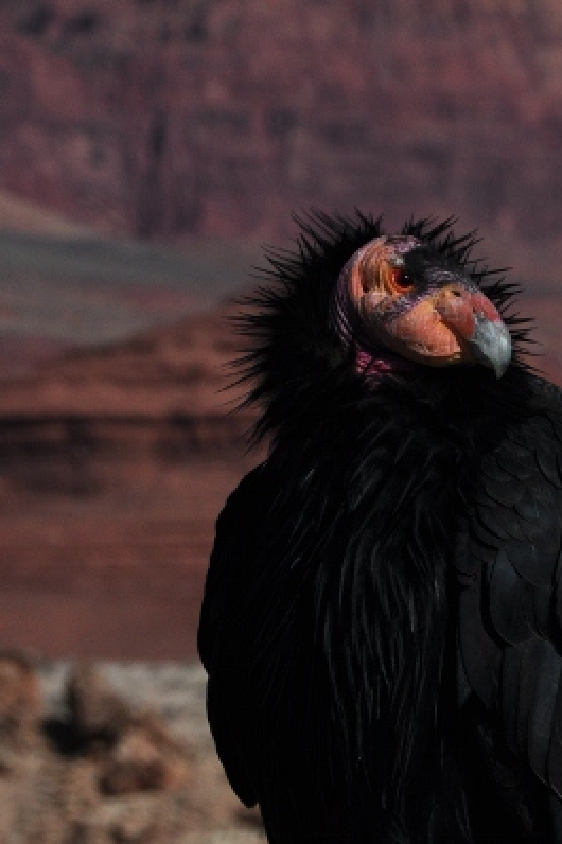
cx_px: 429
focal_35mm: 482
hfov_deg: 2.8
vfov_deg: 4.3
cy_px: 662
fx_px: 11296
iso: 200
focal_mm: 200
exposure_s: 1/500
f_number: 16
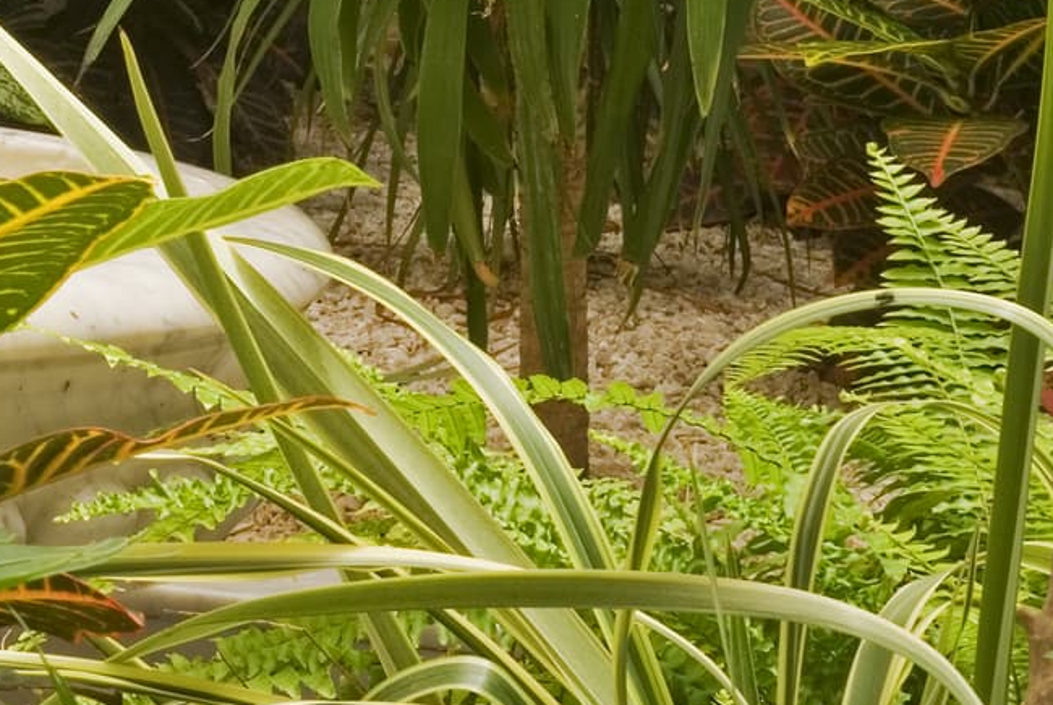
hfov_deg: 6.3
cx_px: -475
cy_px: -236
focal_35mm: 323
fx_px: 9458
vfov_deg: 4.3
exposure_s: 1/3
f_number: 22
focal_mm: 70
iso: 100
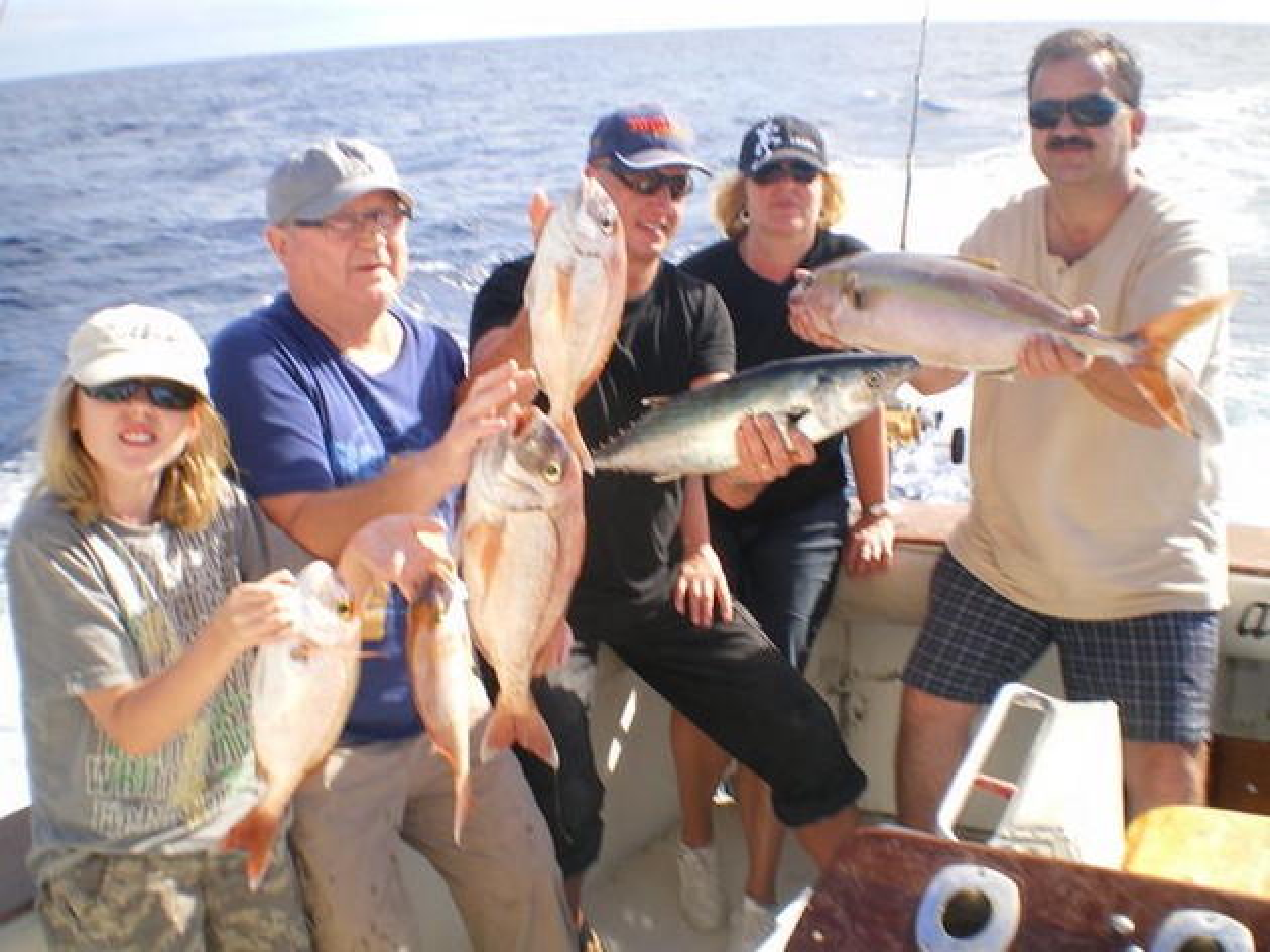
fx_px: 1320
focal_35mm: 36
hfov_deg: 51.4
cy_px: 476
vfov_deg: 39.6
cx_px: 635
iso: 50
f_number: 4.6
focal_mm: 6.3
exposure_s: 1/160
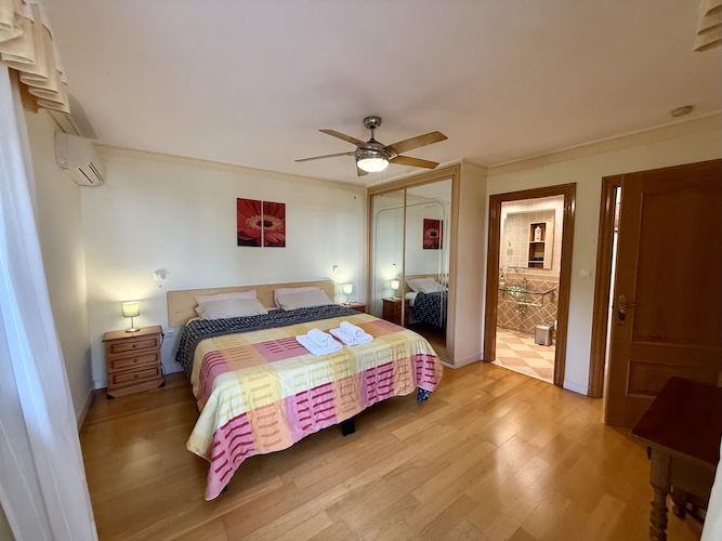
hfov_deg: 102.1
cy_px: 270
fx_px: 292
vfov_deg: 85.7
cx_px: 361
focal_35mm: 14
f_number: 2.2
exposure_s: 1/100
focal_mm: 2.22
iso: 320
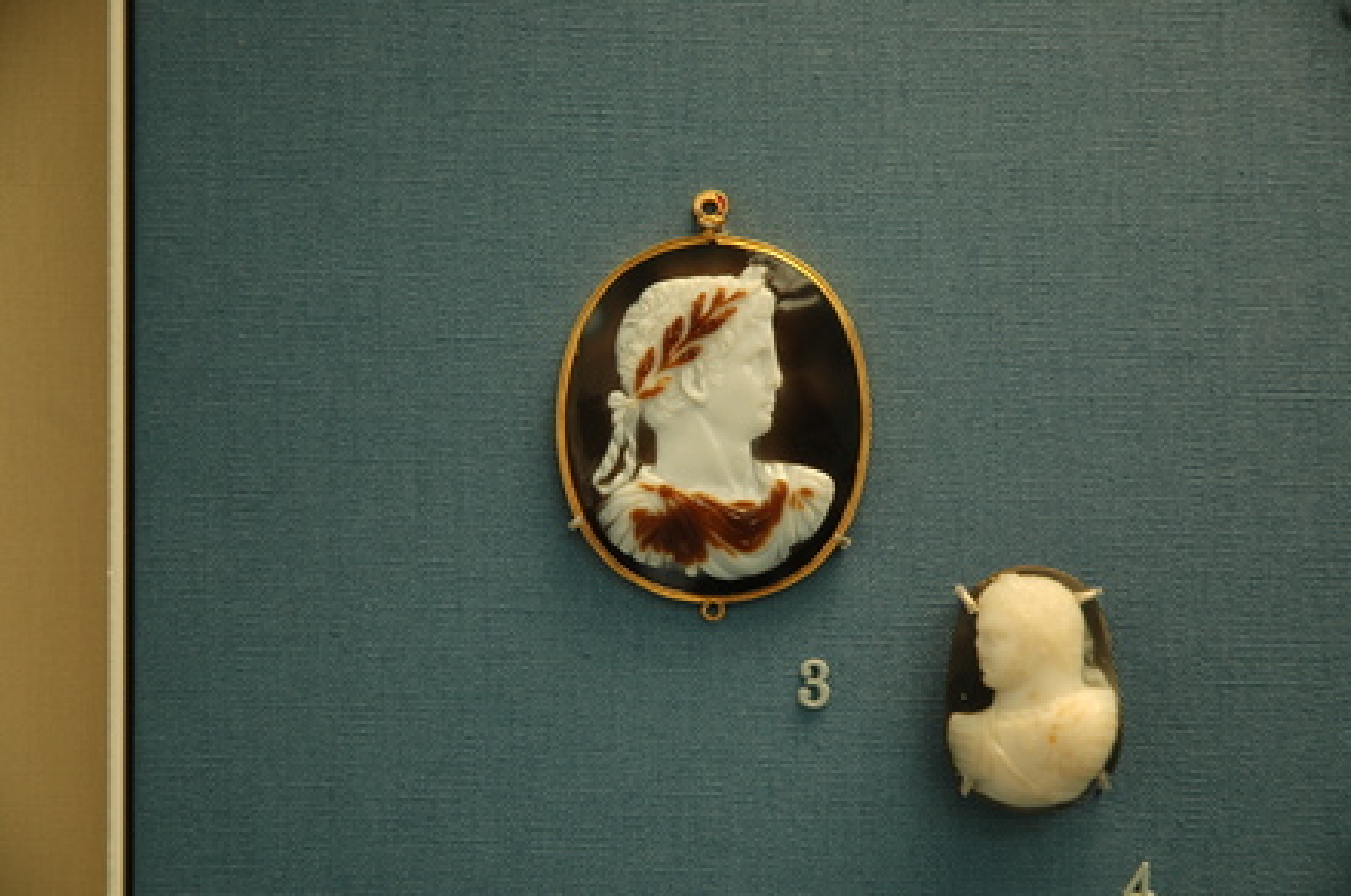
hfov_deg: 19.5
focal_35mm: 105
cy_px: 448
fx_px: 3935
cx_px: 676
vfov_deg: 13.0
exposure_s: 1/13
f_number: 4.5
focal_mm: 70
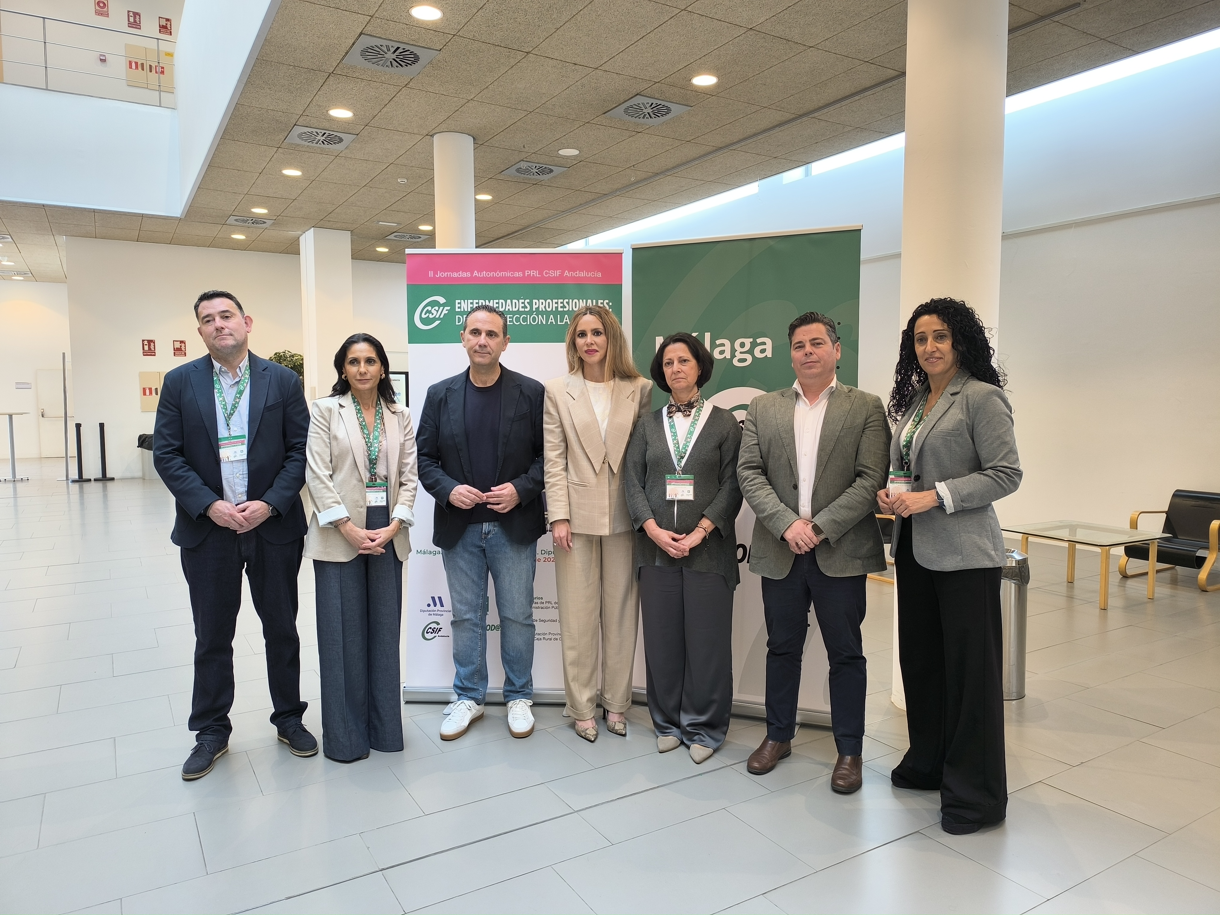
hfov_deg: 73.9
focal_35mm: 23
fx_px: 811
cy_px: 458
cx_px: 610
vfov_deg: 58.9
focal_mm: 6.14
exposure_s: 1/100
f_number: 1.65
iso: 200
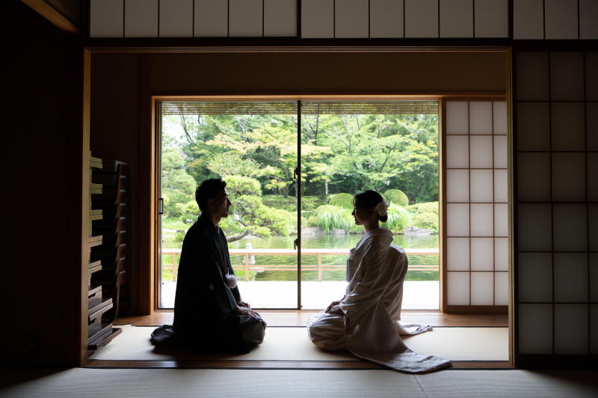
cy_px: 199
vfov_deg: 38.8
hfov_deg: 55.8
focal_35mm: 34
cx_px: 299
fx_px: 564
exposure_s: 1/250
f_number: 5.6
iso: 400
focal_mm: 34
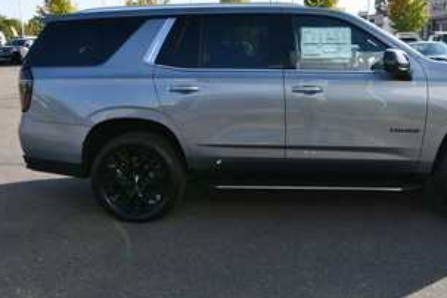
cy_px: 108
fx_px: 410
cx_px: 292
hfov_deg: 56.2
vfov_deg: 39.7
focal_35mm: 33
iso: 200
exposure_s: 1/250
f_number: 8
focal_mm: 17
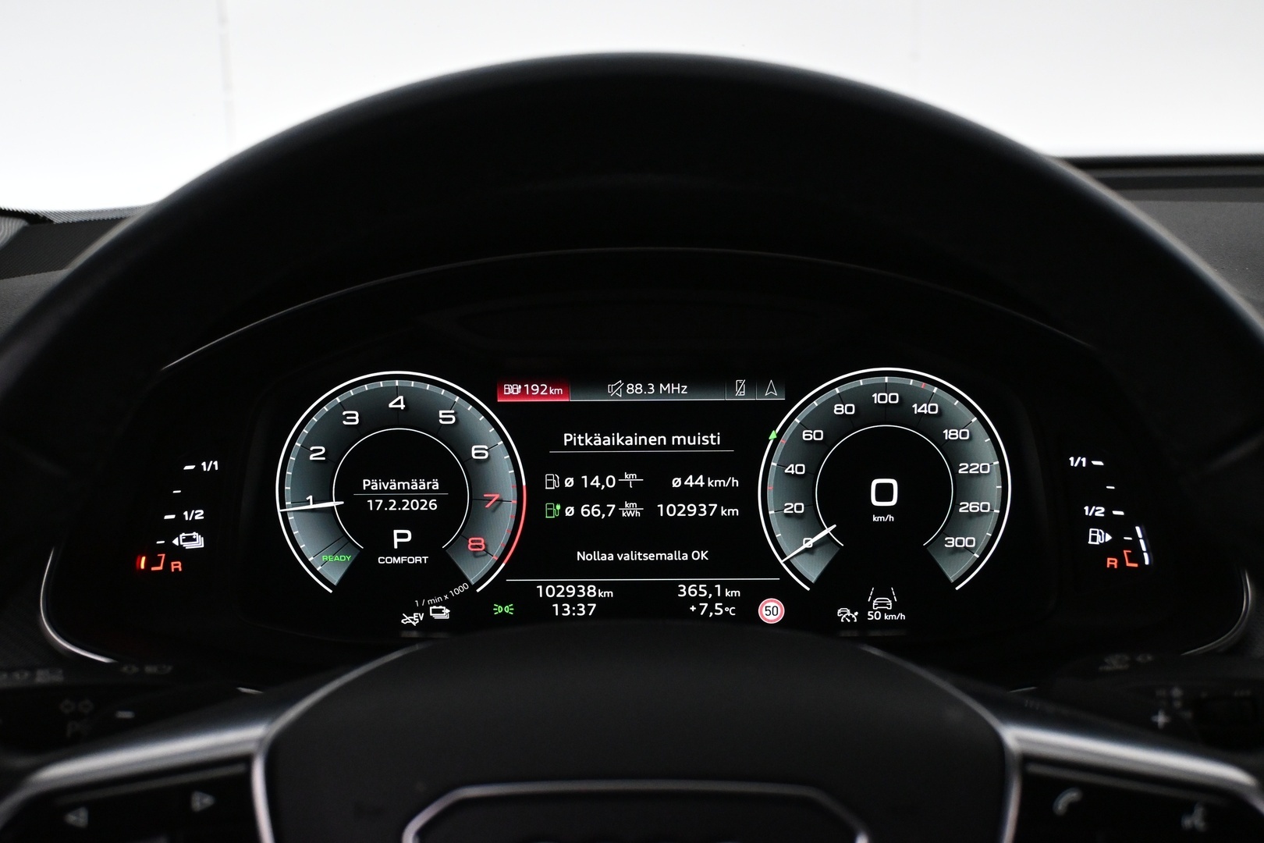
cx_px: 632
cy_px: 422
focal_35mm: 44
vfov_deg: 30.8
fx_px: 1527
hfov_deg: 45.0
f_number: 4.8
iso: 3200
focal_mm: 29
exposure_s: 1/125
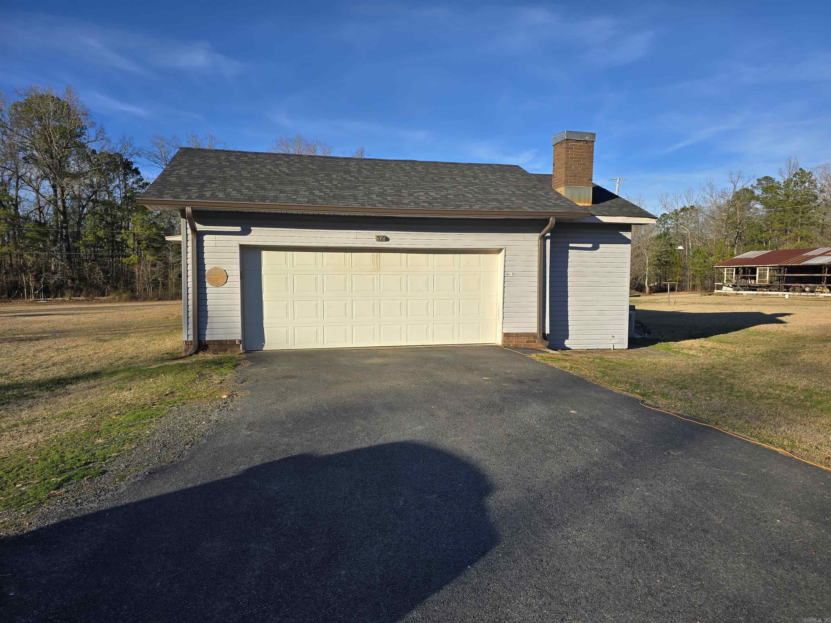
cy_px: 312
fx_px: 552
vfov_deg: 58.9
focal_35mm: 23
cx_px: 416
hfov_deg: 73.9
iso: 12
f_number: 1.7
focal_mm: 6.3
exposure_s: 1/675
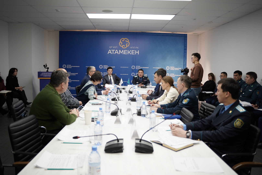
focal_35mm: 28
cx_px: 131
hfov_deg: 65.4
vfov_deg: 46.5
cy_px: 88
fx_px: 204
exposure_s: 1/100
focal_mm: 28
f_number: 2.8
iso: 320
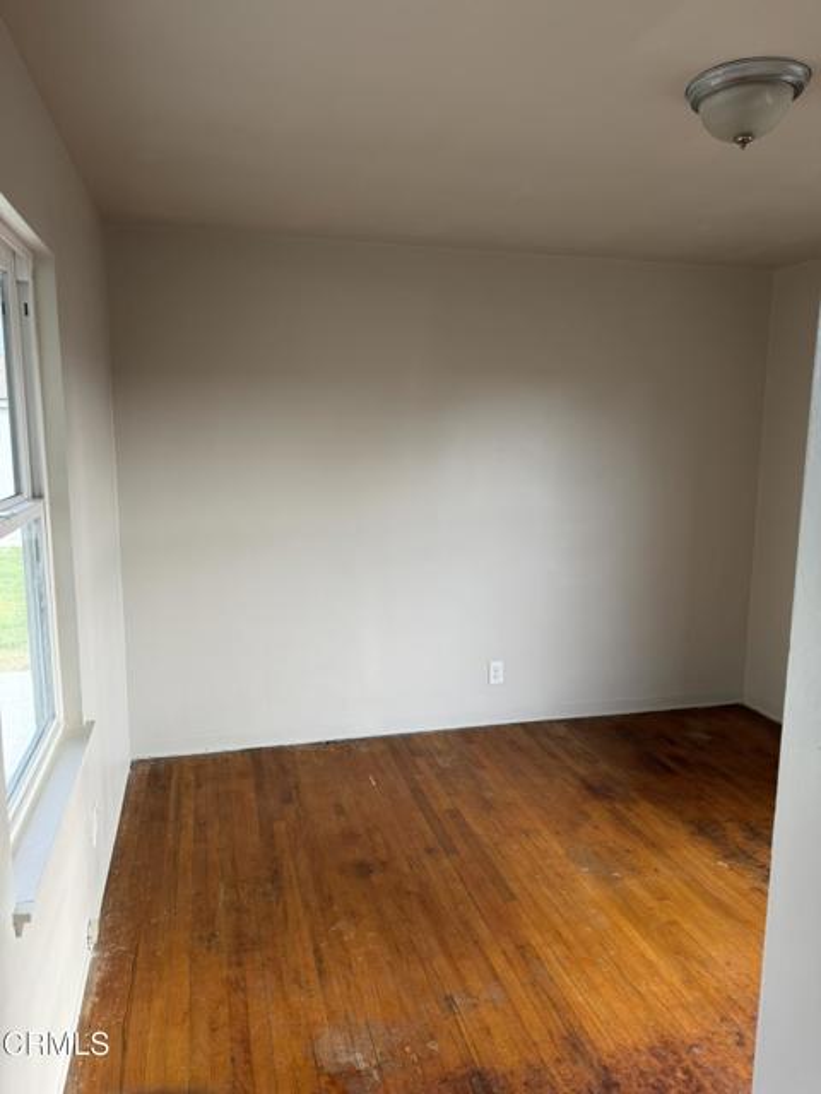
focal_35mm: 24
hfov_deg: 56.8
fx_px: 759
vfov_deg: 71.6
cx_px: 410
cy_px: 547
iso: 125
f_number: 1.78
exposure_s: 1/121
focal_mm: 6.76
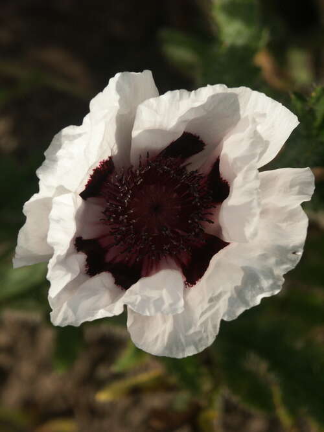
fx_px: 2484
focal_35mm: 199
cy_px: 216
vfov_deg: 9.9
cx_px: 162
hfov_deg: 7.5
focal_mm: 50.48
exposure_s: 1/1000
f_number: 4
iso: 100
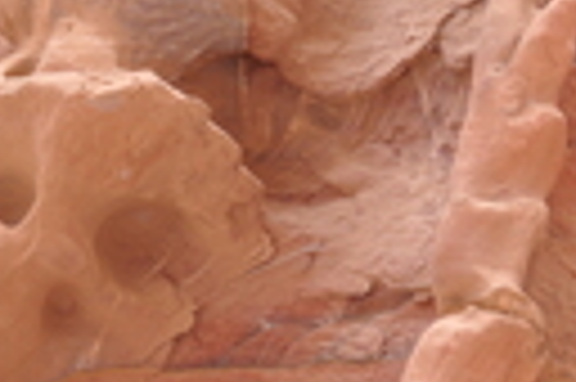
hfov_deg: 8.3
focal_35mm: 247
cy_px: 355
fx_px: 3947
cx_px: 76
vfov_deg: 5.5
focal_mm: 48
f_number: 5
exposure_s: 1/100
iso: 200
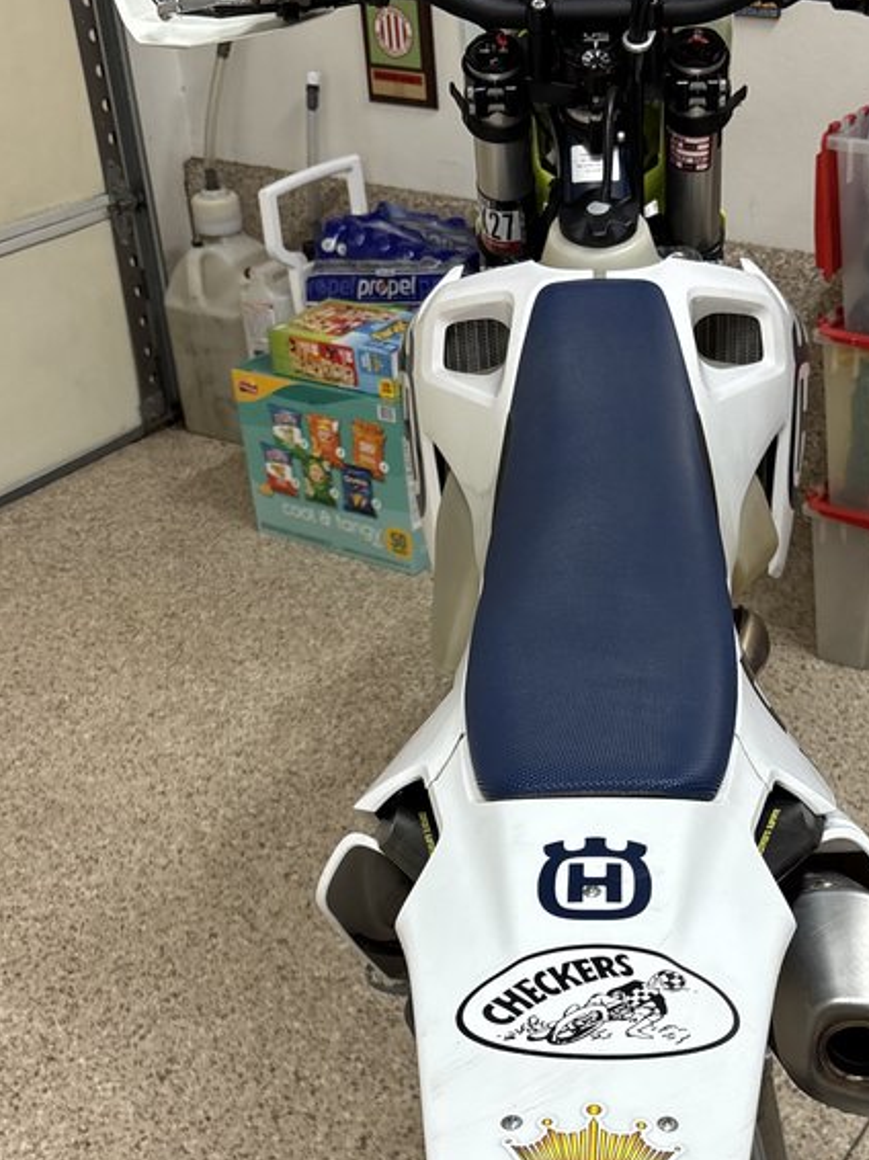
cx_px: 617
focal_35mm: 49
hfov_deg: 29.3
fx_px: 1641
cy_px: 801
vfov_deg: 38.3
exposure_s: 1/60
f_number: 1.6
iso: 125
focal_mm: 5.96
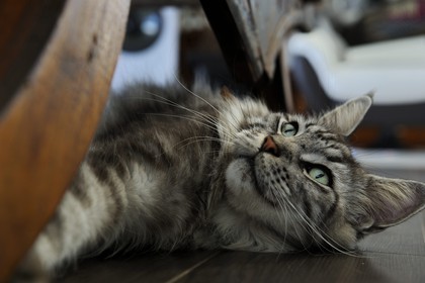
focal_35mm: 56
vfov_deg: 24.2
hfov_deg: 35.6
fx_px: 661
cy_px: 142
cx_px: 212
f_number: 4
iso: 1000
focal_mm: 56
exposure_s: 1/60
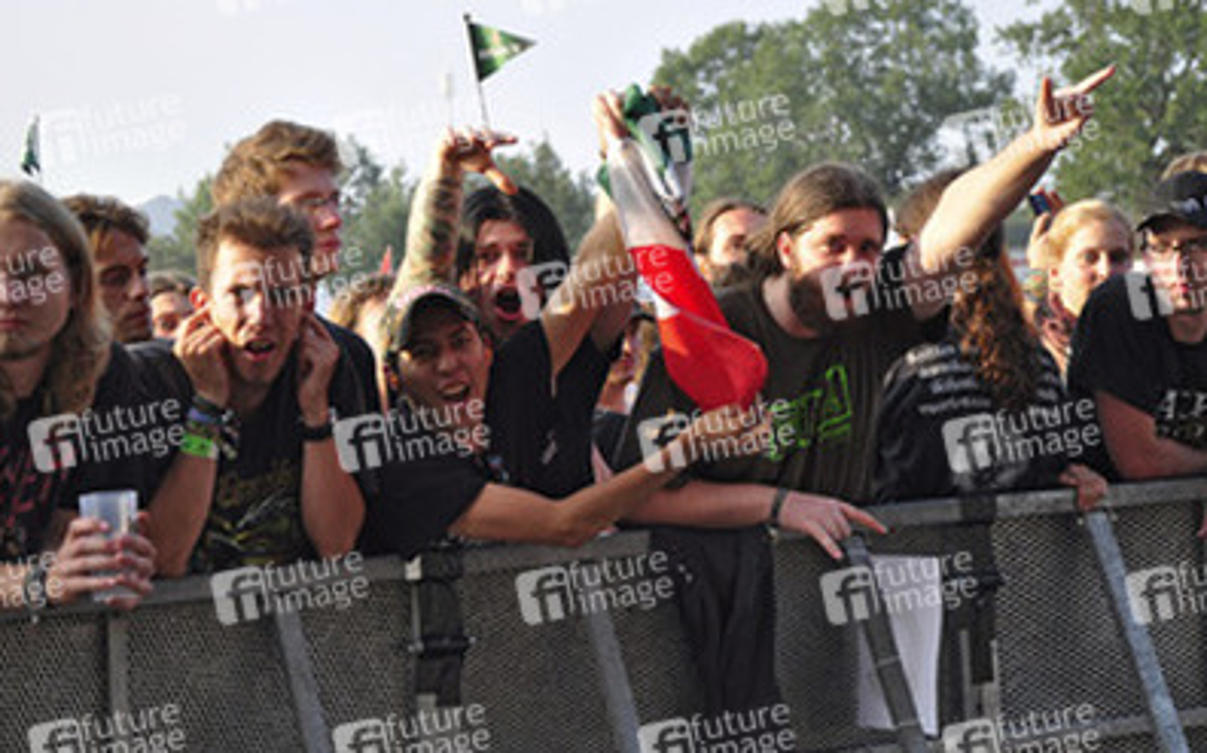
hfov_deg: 20.6
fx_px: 3320
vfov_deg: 12.9
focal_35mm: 101
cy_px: 360
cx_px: 636
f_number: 5.6
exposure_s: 1/500
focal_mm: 58
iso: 500
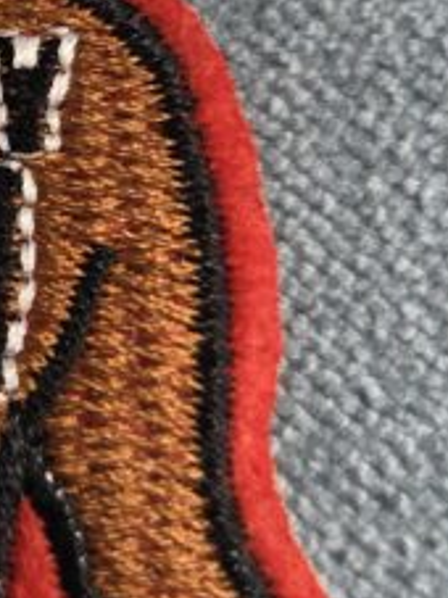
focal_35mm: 81
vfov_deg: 23.9
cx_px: -155
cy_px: 163
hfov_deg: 17.0
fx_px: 1399
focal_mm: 5.4
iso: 500
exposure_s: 1/120
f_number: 1.8
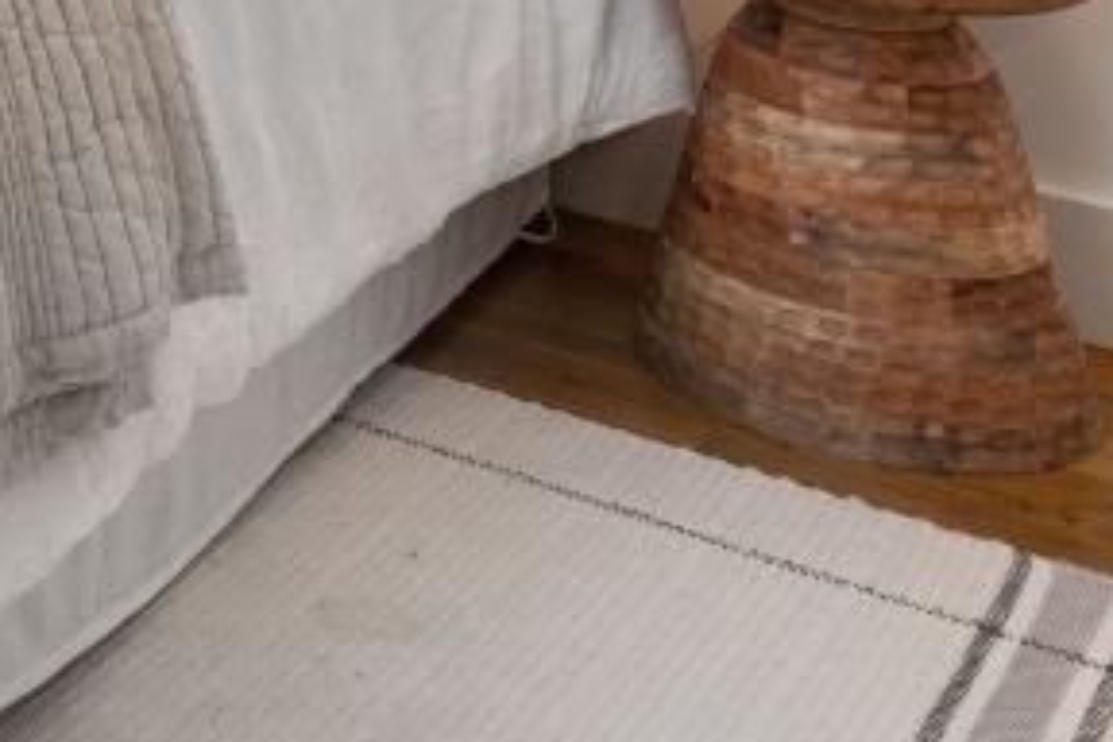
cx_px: -765
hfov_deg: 19.9
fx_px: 2492
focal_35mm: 81
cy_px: -829
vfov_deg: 13.8
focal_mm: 15.5
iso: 400
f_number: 9
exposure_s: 1/30
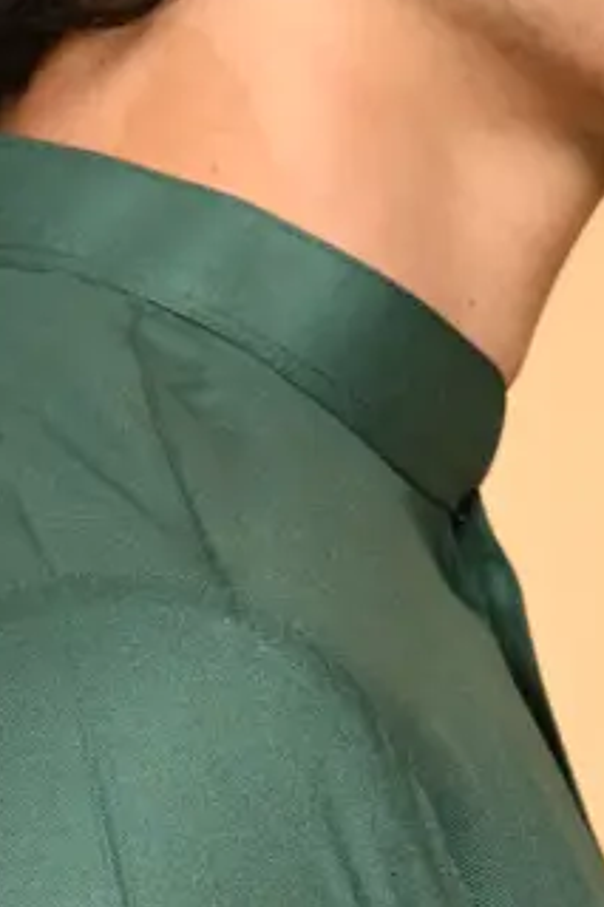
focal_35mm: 534
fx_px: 13453
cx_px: 601
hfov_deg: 2.6
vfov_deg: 3.8
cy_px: 1667
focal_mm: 67
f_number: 6.3
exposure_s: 1/200
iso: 160
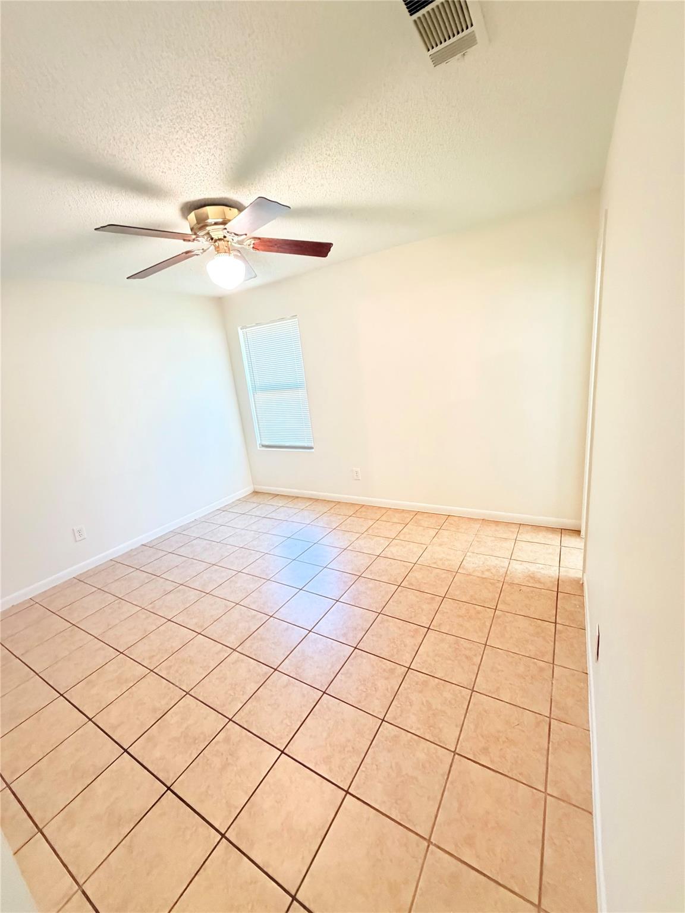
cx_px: 342
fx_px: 369
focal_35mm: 14
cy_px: 456
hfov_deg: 85.7
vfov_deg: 102.1
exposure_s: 1/60
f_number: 2.2
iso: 640
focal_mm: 2.22
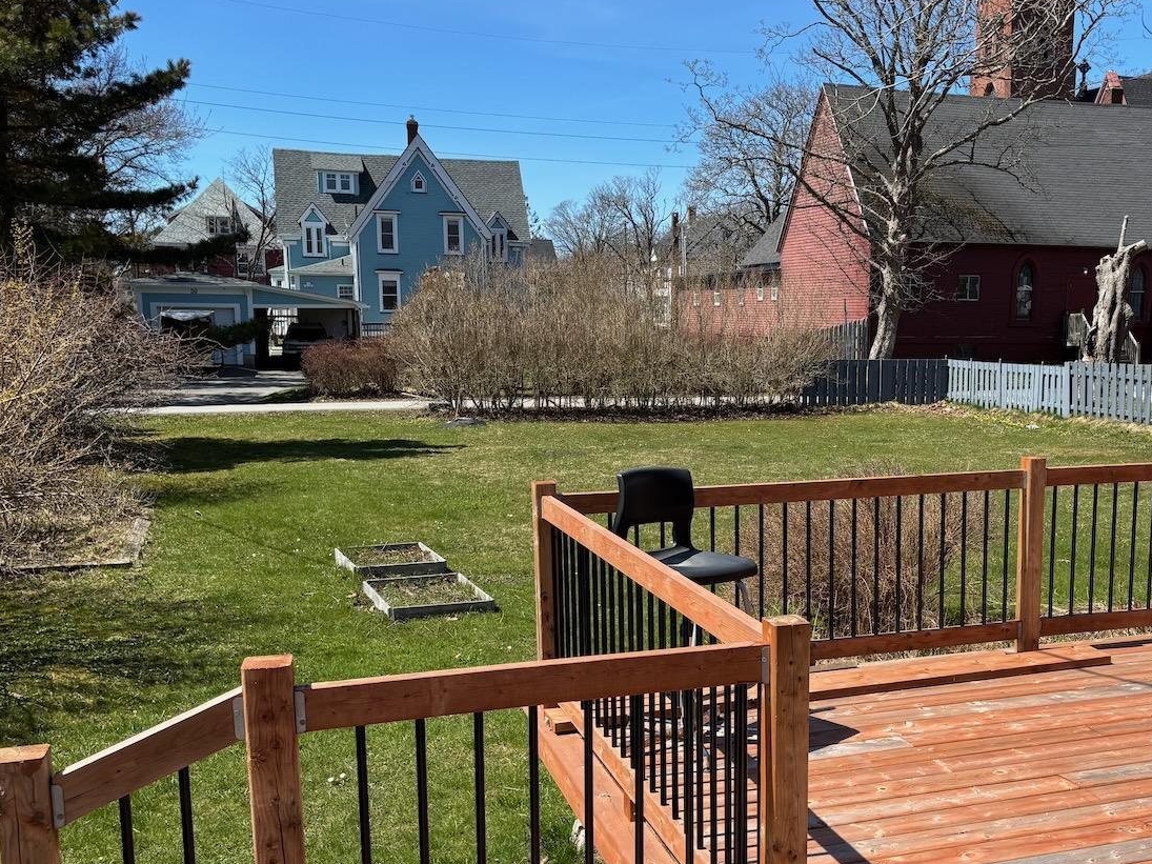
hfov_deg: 48.3
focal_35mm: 38
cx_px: 755
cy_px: 538
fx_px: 1264
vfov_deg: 37.5
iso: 50
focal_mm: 5.96
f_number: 1.6
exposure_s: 1/2242
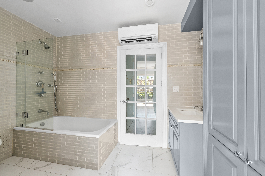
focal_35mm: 14
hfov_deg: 104.3
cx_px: 132
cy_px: 88
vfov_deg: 81.2
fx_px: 103
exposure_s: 1.6
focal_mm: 14
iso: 100
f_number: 13
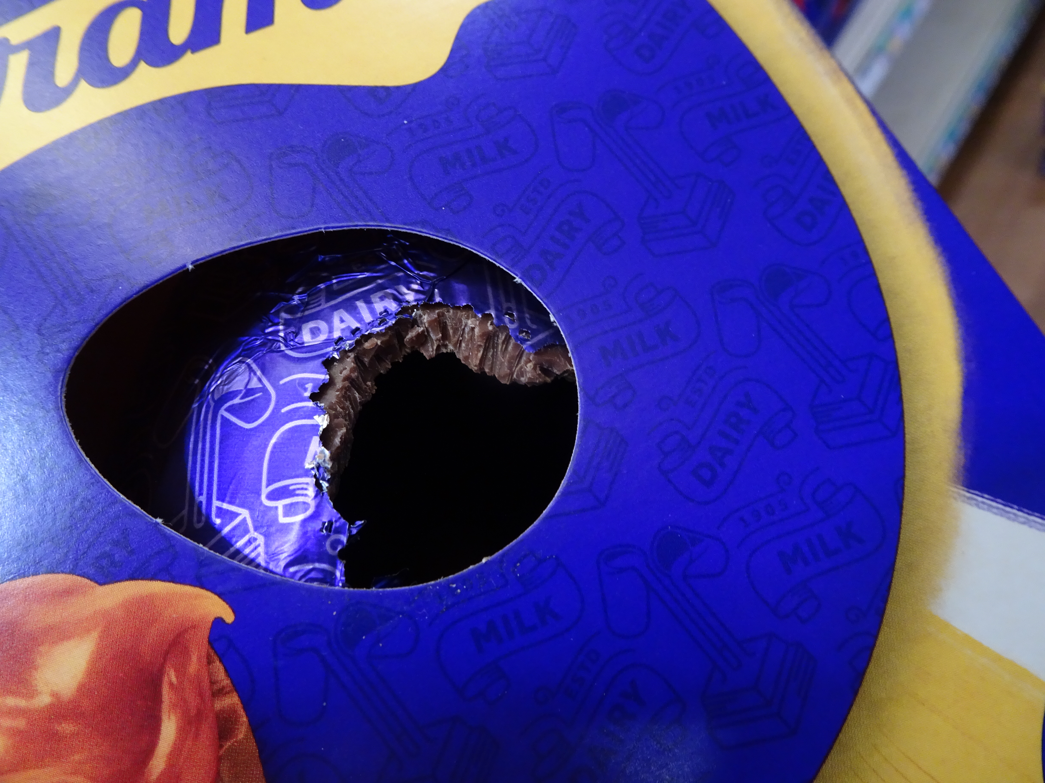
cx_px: 522
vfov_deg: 56.8
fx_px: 725
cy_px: 392
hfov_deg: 71.6
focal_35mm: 24
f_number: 3.5
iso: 400
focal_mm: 4.1
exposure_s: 1/30
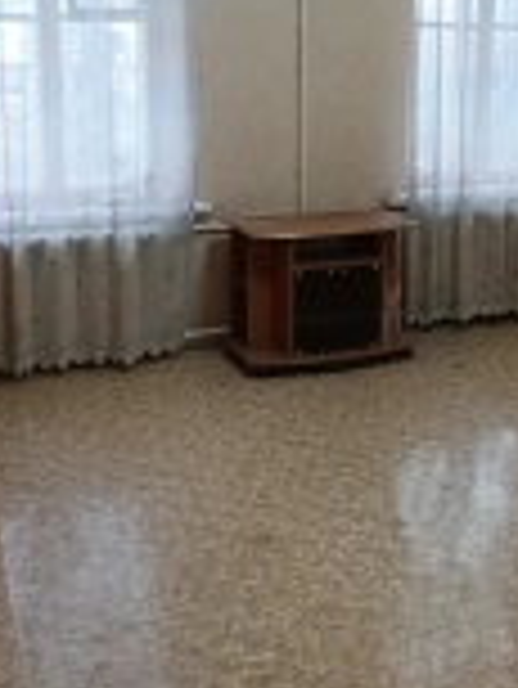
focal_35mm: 49
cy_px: 171
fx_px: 976
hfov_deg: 29.6
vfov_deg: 37.9
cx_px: 327
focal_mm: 1.65
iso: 320
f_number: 2.2
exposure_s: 1/50
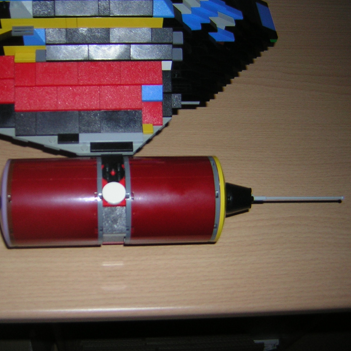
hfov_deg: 38.9
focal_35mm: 43
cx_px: 132
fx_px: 493
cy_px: 177
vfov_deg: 39.2
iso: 50
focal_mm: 4.7
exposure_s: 1/60.1
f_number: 2.6
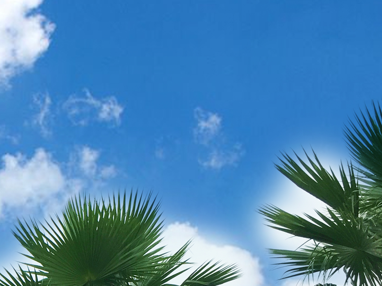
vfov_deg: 16.0
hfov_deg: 21.9
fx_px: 938
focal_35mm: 85
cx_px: -31
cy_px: 419
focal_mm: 4.15
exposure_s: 1/398
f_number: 2.2
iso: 25
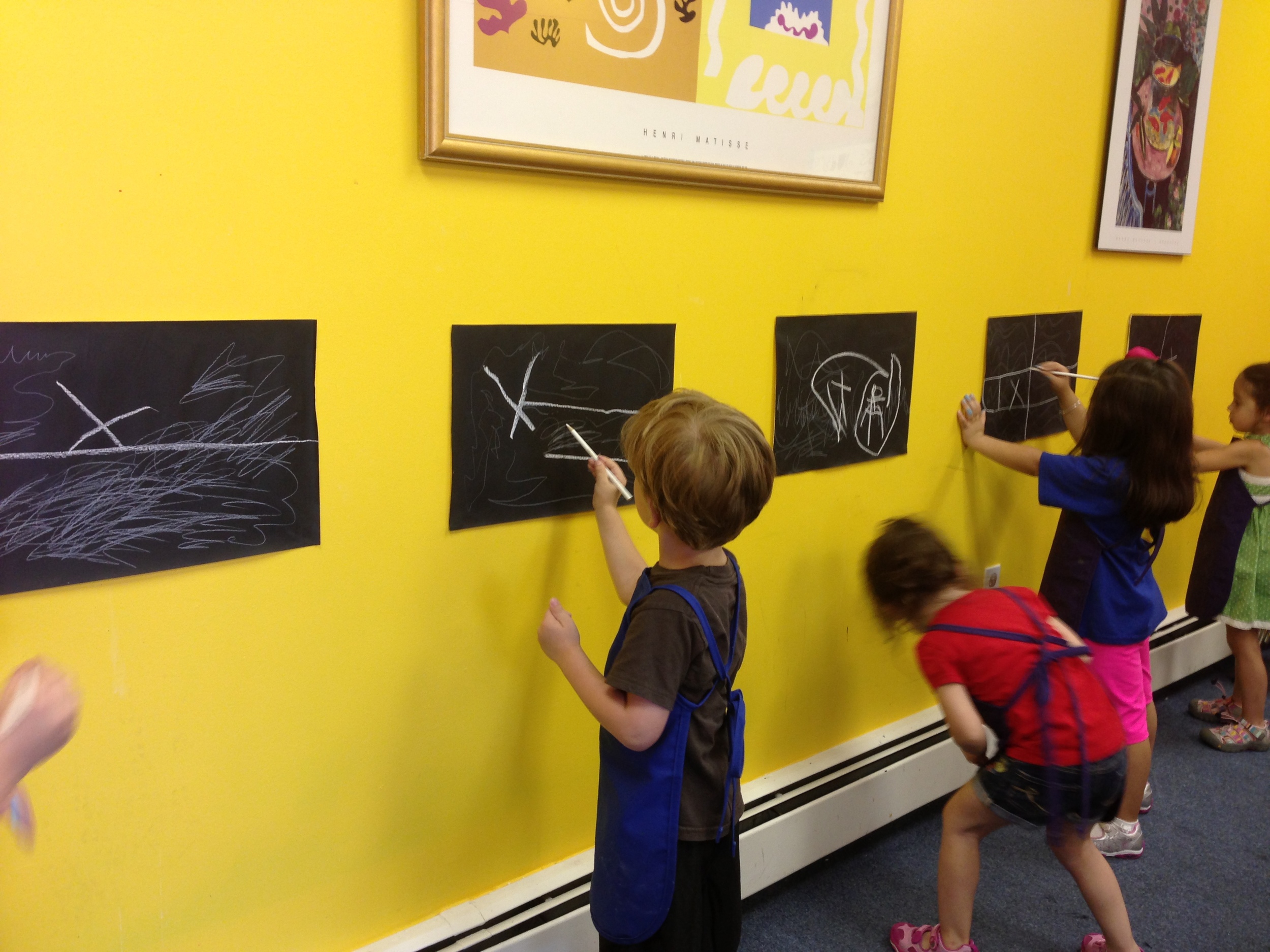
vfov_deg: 42.9
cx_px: 635
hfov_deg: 55.4
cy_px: 476
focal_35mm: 33
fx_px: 1211
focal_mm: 4.13
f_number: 2.4
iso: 64
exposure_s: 1/20
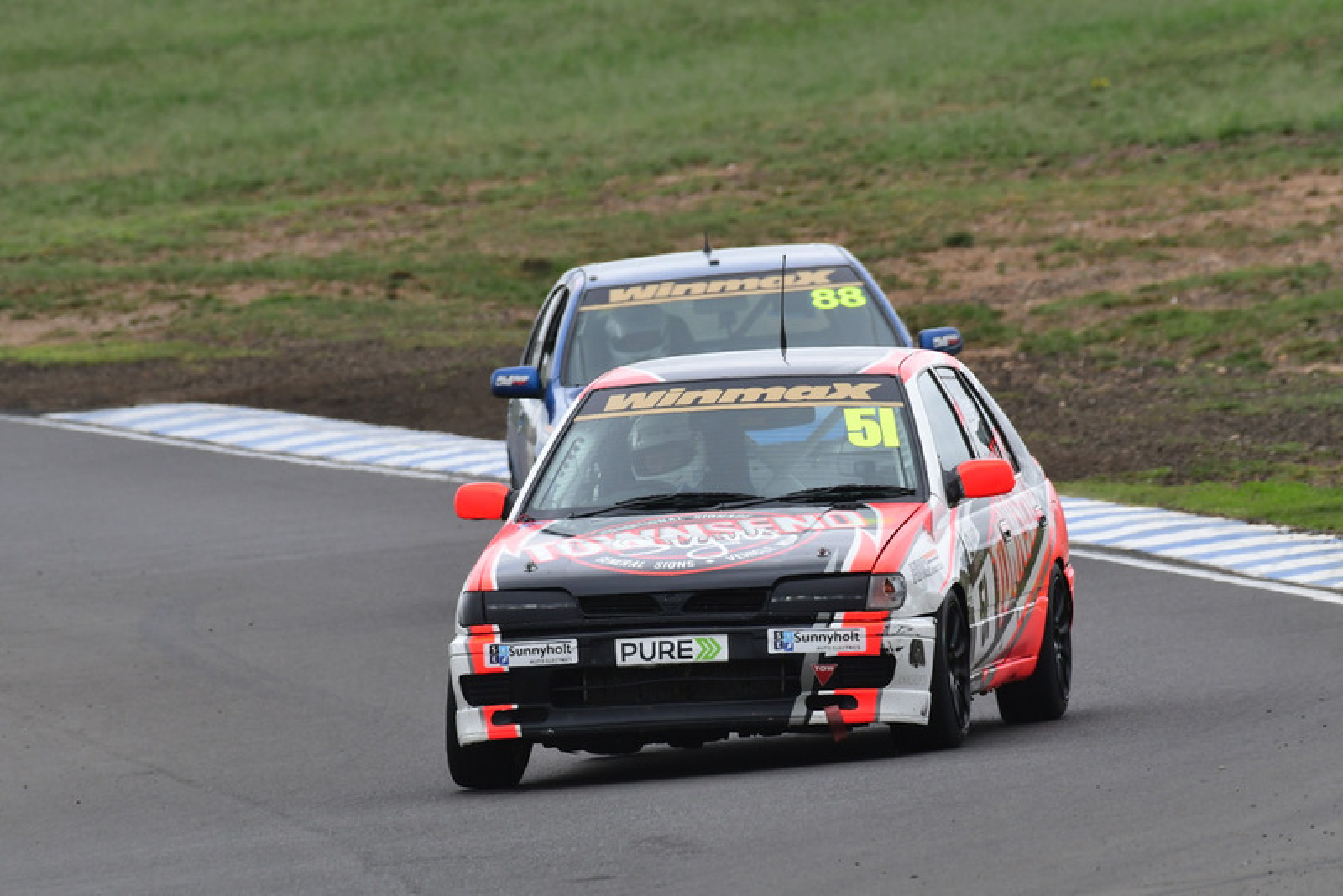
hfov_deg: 2.7
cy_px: 448
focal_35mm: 750
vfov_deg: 1.8
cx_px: 672
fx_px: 27988
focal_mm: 500
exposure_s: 1/640
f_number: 10
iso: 500
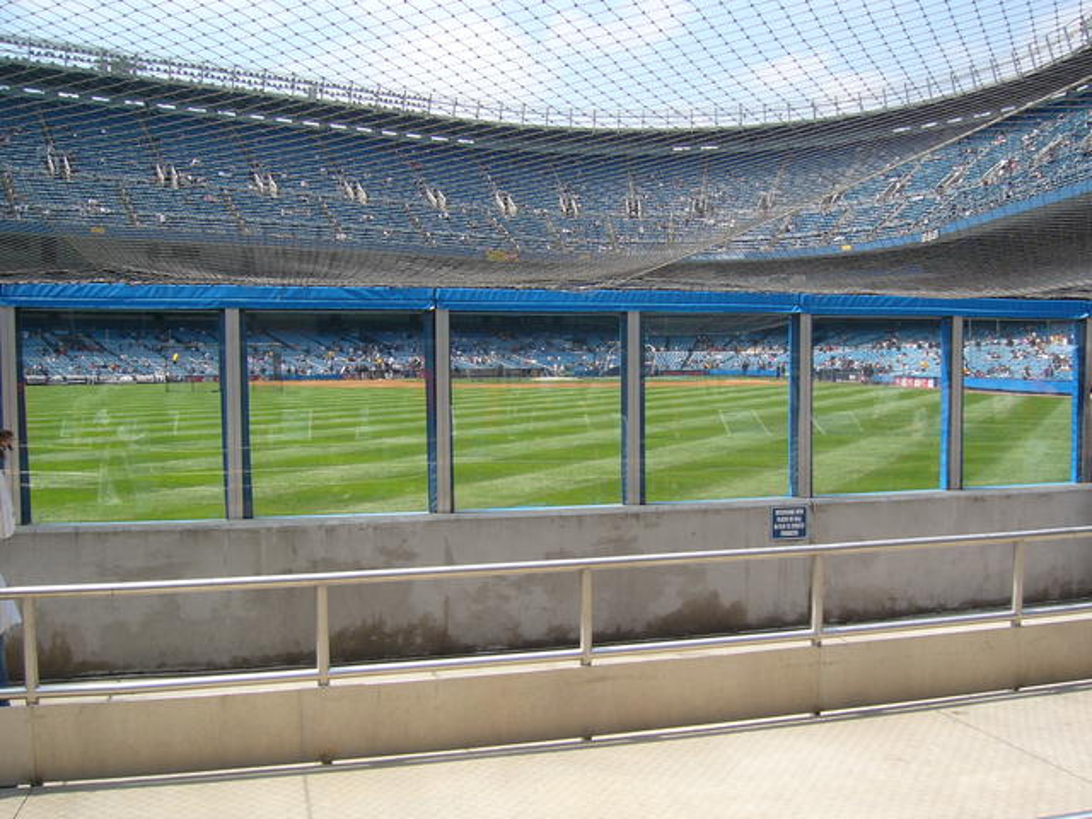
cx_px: 546
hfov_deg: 52.6
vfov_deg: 40.7
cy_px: 410
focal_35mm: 35
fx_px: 1104
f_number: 8
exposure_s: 1/100
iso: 50
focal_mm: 5.8
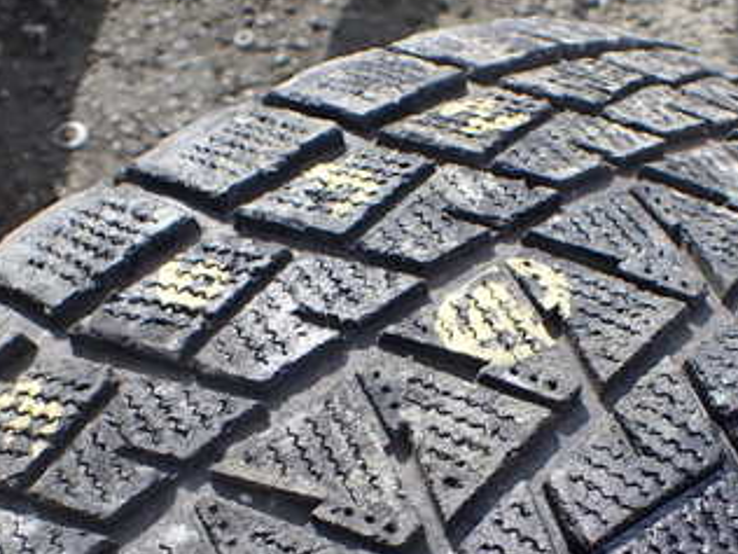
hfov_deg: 33.7
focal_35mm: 57
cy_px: 451
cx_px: 430
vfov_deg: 25.2
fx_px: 1215
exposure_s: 1/500
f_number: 3.2
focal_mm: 5.4
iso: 100
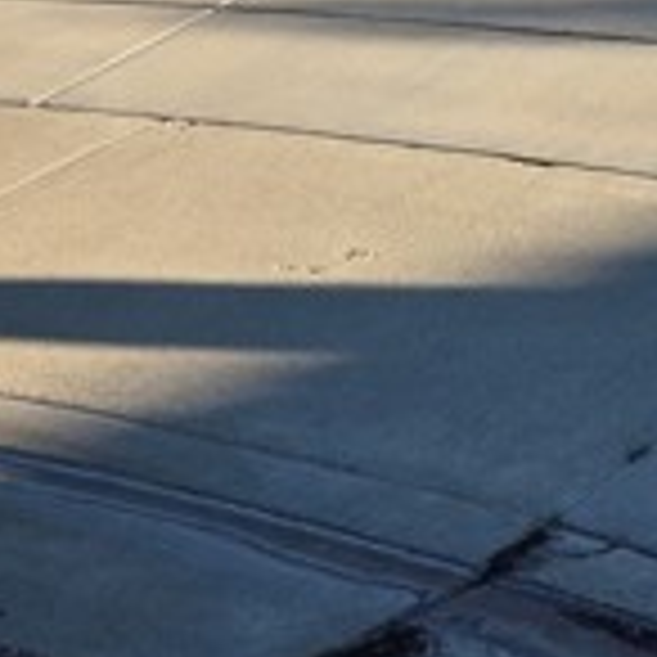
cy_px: -454
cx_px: 954
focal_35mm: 89
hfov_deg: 17.7
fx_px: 1911
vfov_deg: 16.8
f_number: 1.7
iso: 80
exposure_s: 1/2544
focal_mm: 6.3
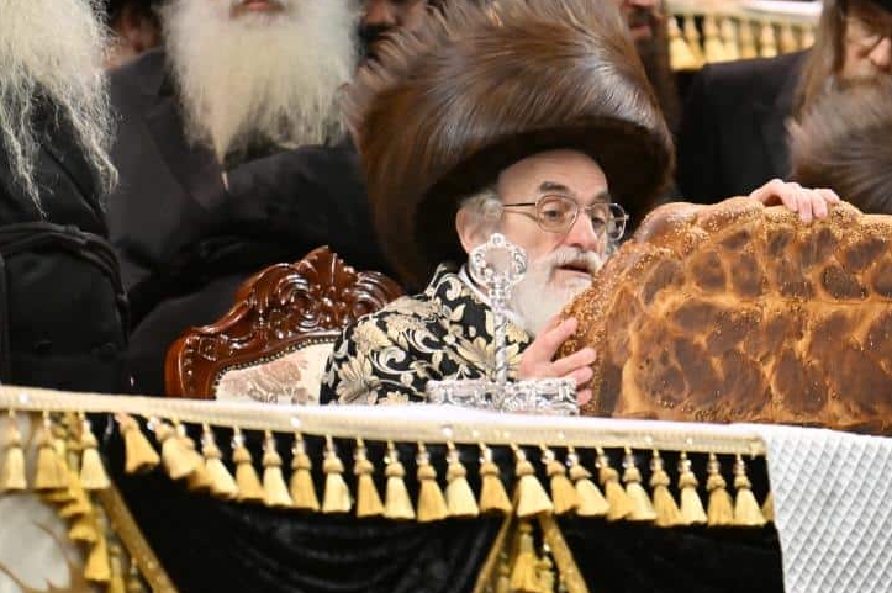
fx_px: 10523
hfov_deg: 4.9
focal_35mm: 425
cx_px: 624
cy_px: 298
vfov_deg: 3.2
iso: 800
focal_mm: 200
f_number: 2.8
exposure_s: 1/200
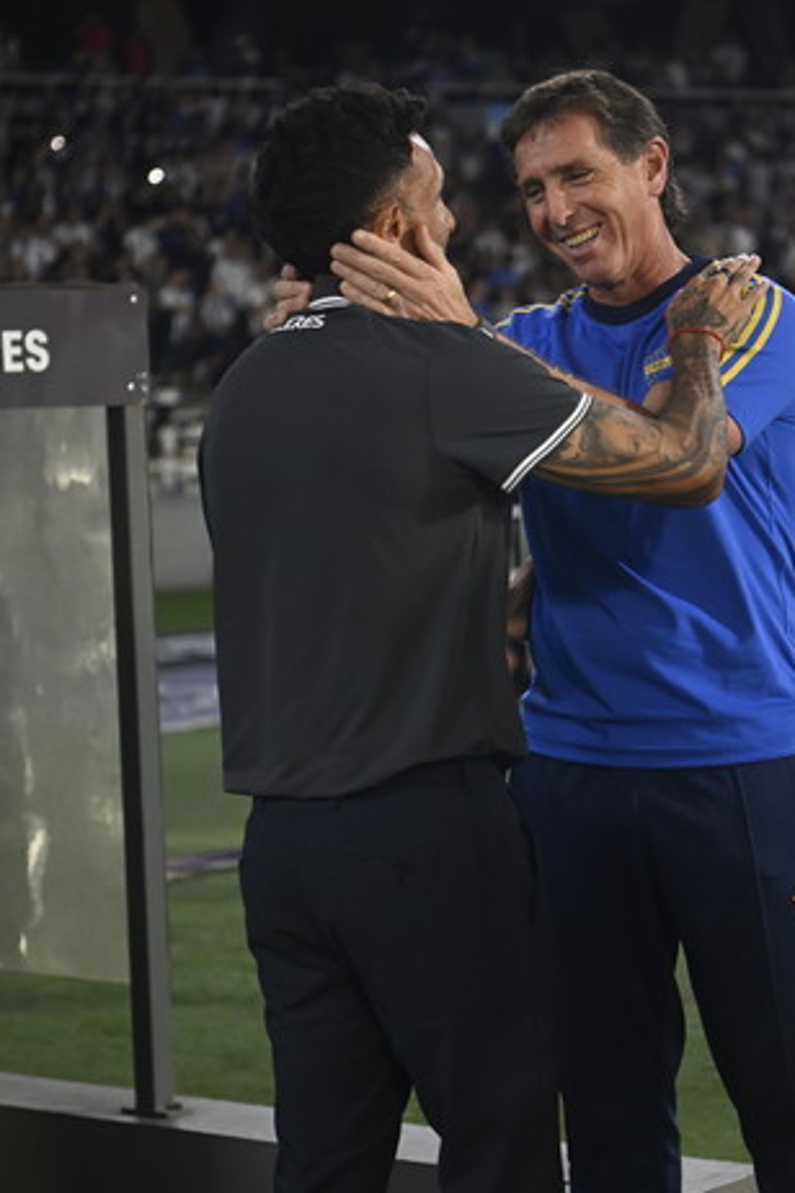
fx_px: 3610
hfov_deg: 12.5
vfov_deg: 18.8
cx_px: 617
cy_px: 616
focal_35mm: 109
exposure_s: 1/800
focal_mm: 70
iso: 2000
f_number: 2.8
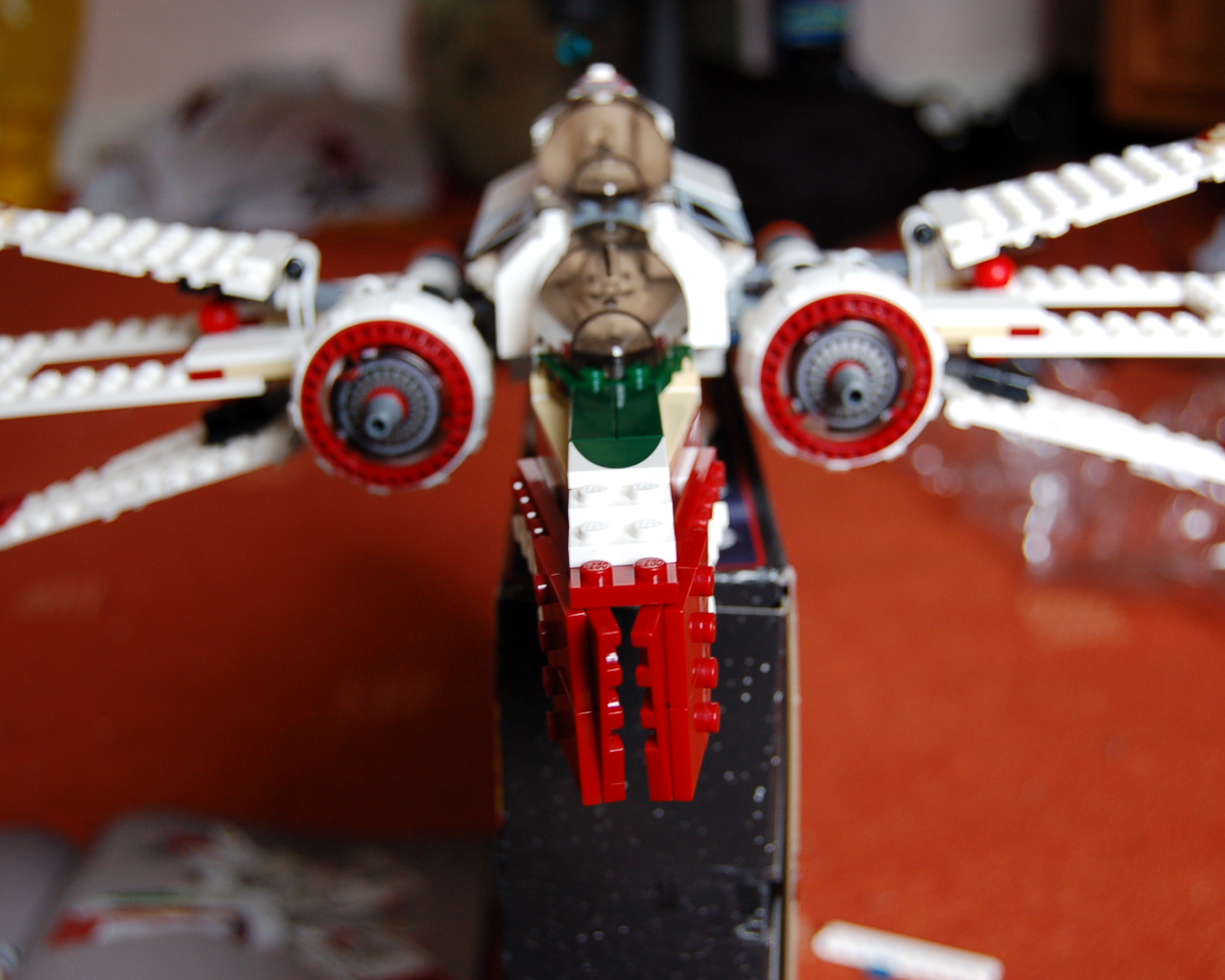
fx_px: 1850
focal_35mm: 51
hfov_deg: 36.6
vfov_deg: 29.7
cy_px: 490
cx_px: 625
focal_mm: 30
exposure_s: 1/60
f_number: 4.2
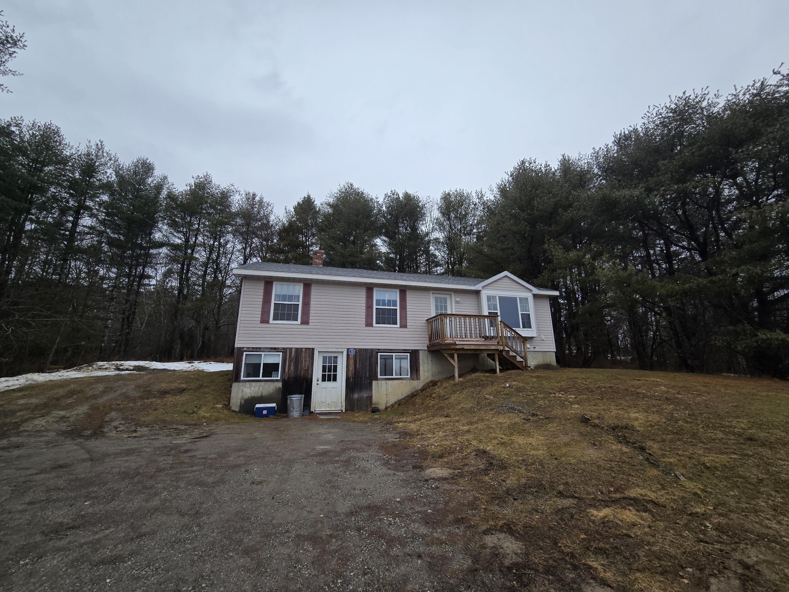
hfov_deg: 106.2
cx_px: 394
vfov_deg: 89.9
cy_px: 296
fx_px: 296
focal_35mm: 13
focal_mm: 2.2
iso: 50
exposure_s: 1/1182
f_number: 2.2
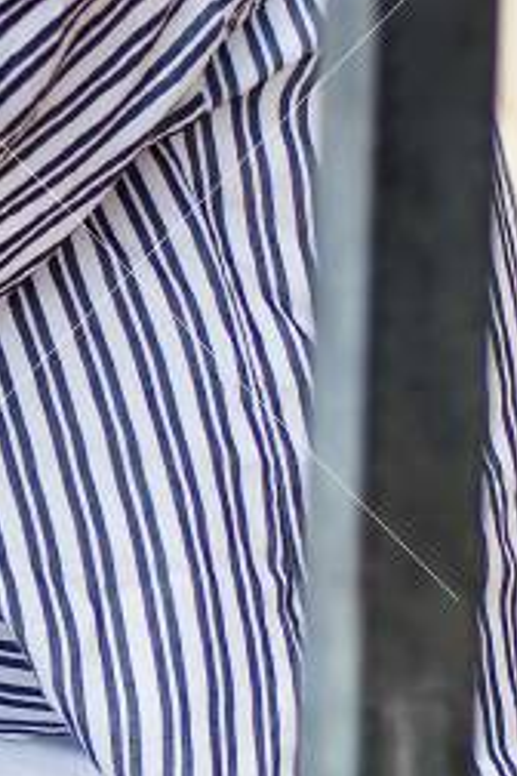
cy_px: 274
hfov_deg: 5.2
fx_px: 5557
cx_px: -543
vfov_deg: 8.0
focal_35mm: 258
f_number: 1.8
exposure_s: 1/4000
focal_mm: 50
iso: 125
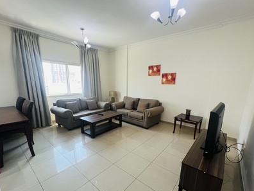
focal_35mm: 15
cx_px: 125
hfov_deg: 98.2
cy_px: 109
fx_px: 110
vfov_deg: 81.3
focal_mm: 1.57
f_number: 1.8
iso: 200
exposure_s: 1/100
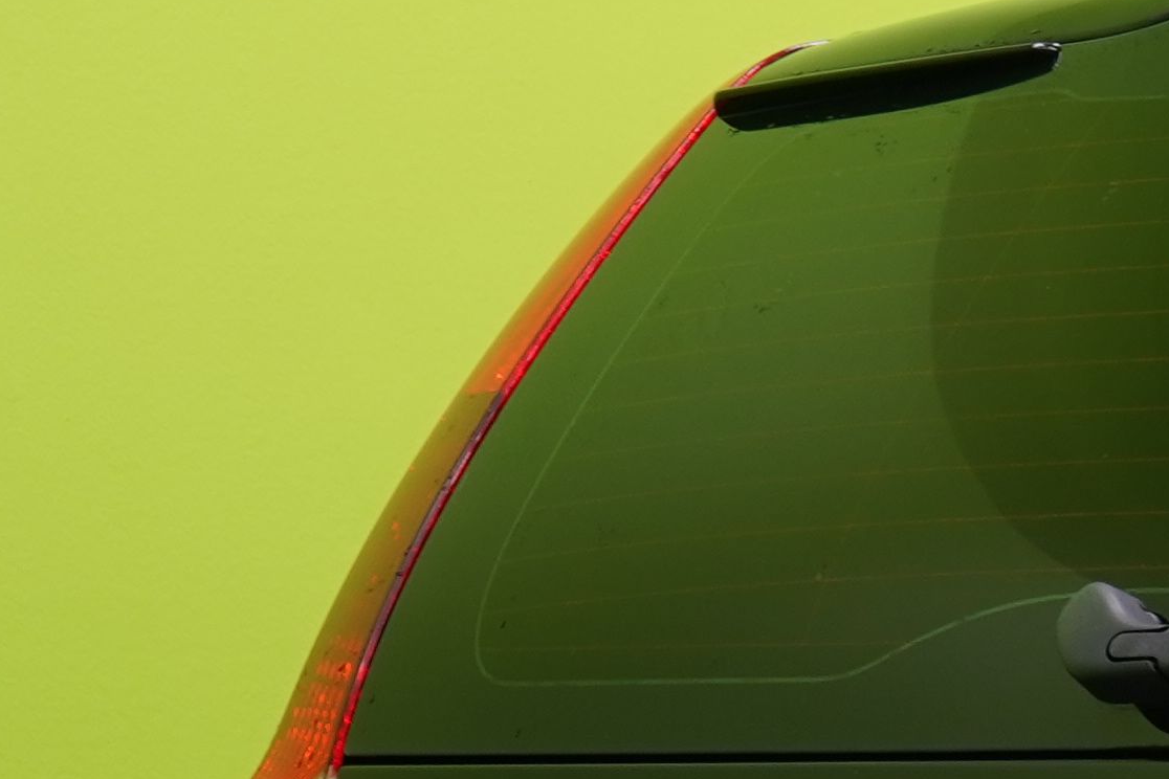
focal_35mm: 344
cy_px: 841
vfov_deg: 4.0
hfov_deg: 5.8
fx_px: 11170
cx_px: 2865
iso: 400
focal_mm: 64
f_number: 5.6
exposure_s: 1/25
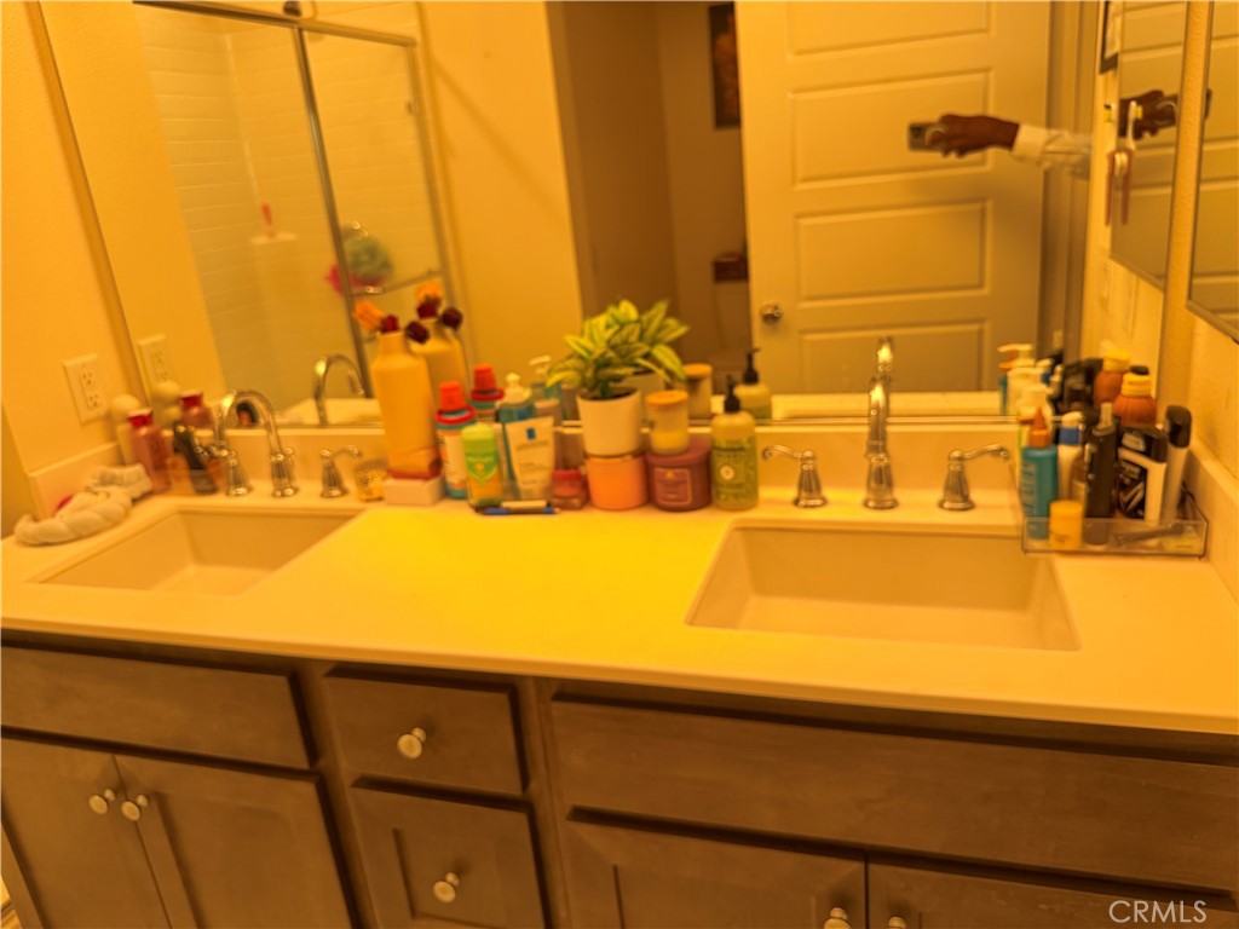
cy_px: 464
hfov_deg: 71.6
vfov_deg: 56.8
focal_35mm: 24
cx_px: 620
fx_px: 859
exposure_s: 1/48
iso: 320
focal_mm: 6.76
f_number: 1.78
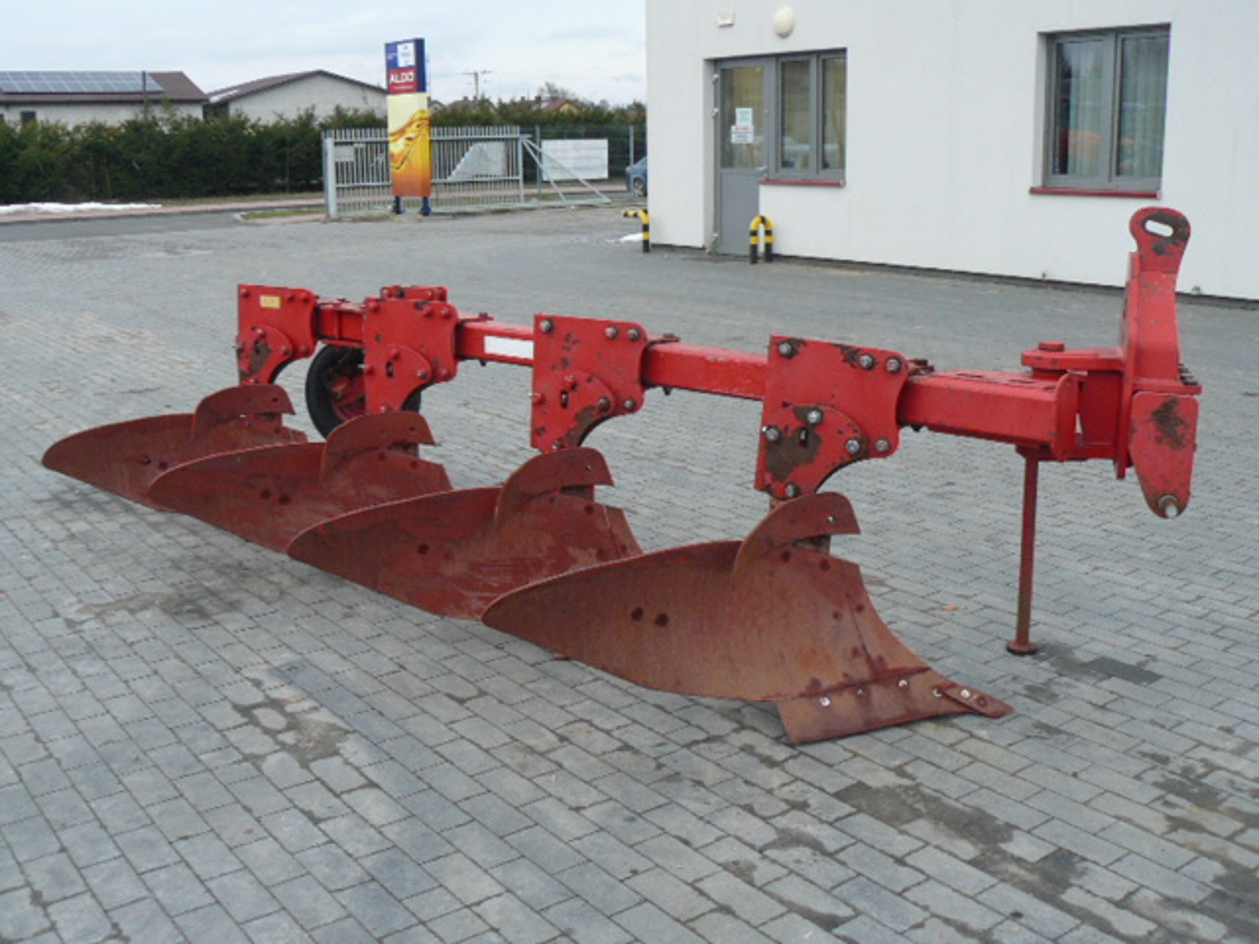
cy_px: 472
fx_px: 1309
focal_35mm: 36
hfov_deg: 51.4
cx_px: 630
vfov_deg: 39.7
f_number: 3.6
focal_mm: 6
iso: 100
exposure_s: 1/125
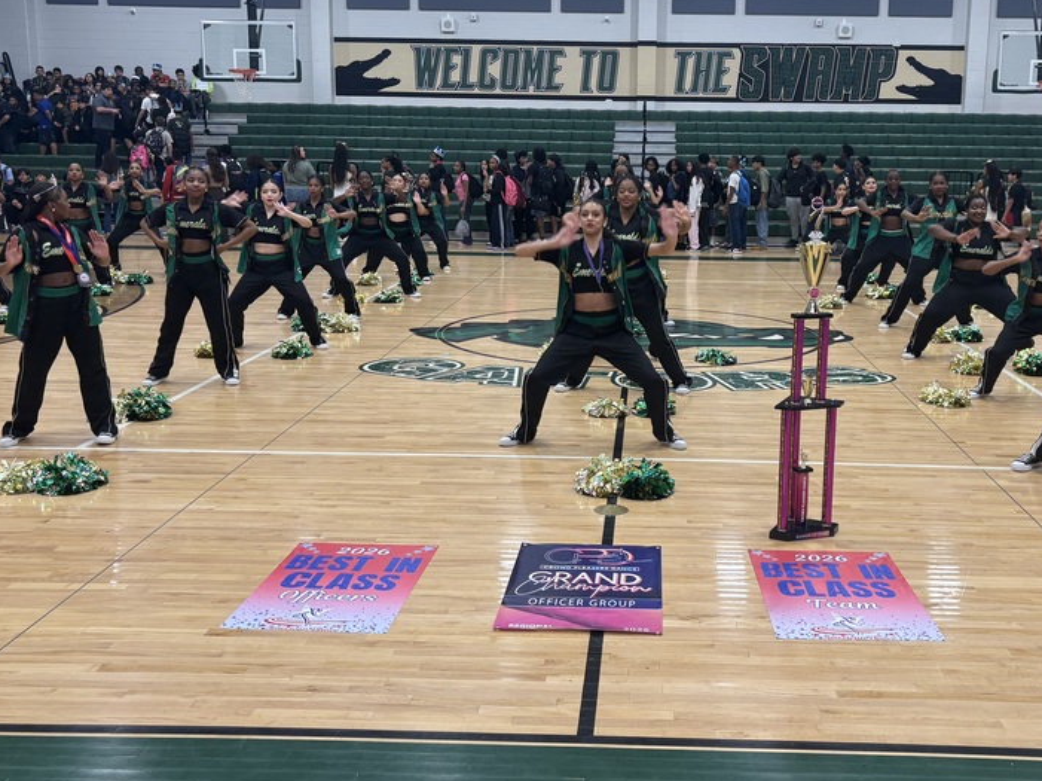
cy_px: 348
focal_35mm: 38
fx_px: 1143
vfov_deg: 37.6
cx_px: 627
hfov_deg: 48.7
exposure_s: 1/60
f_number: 1.6
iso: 80
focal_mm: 5.96
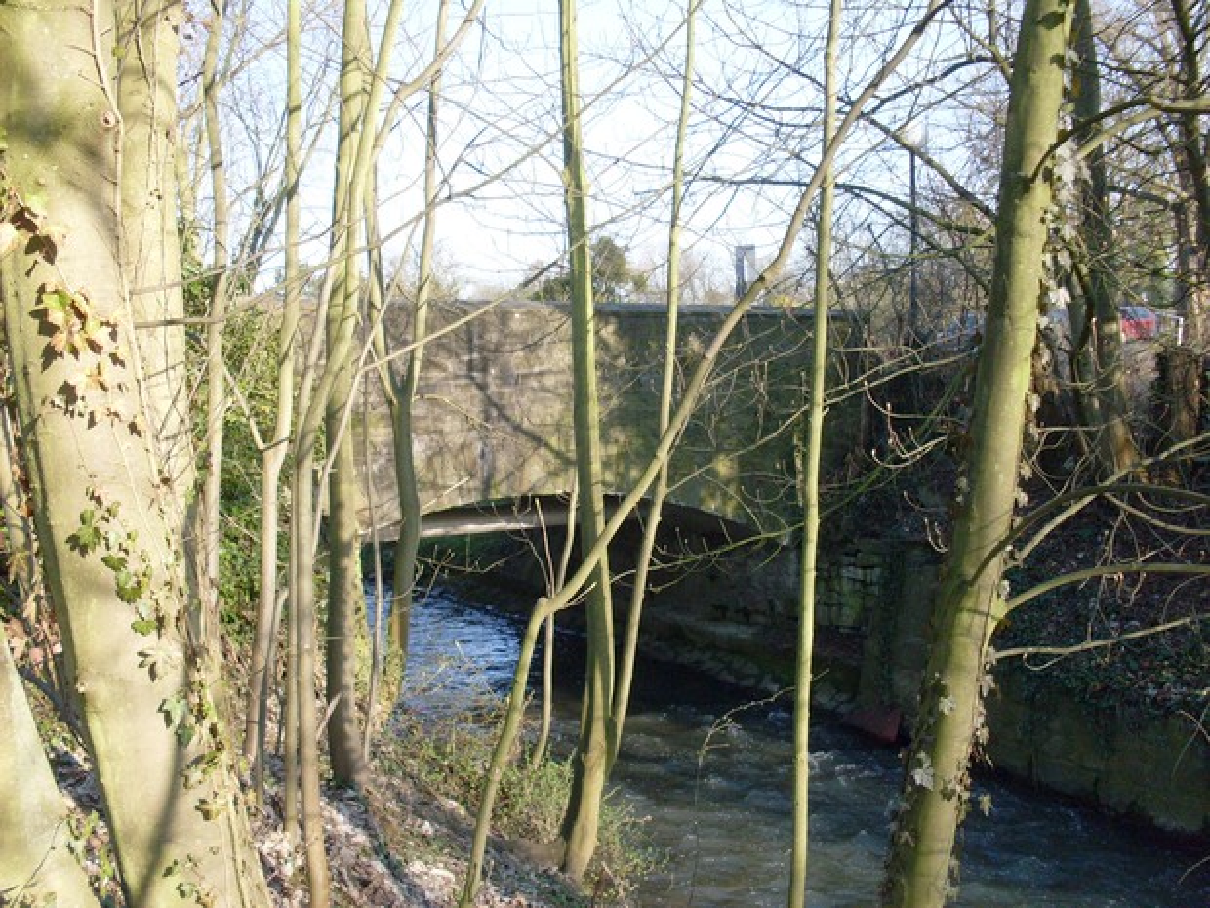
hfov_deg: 49.0
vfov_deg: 37.7
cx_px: 605
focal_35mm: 38
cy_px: 454
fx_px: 1328
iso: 80
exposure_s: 1/250
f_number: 2.8
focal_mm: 6.3
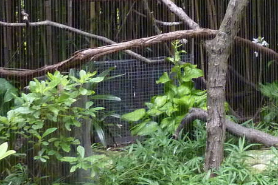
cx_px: 226
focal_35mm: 91
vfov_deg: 14.2
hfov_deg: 22.1
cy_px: -82
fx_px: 703
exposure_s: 1/30
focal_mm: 4.1
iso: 400
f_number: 3.3
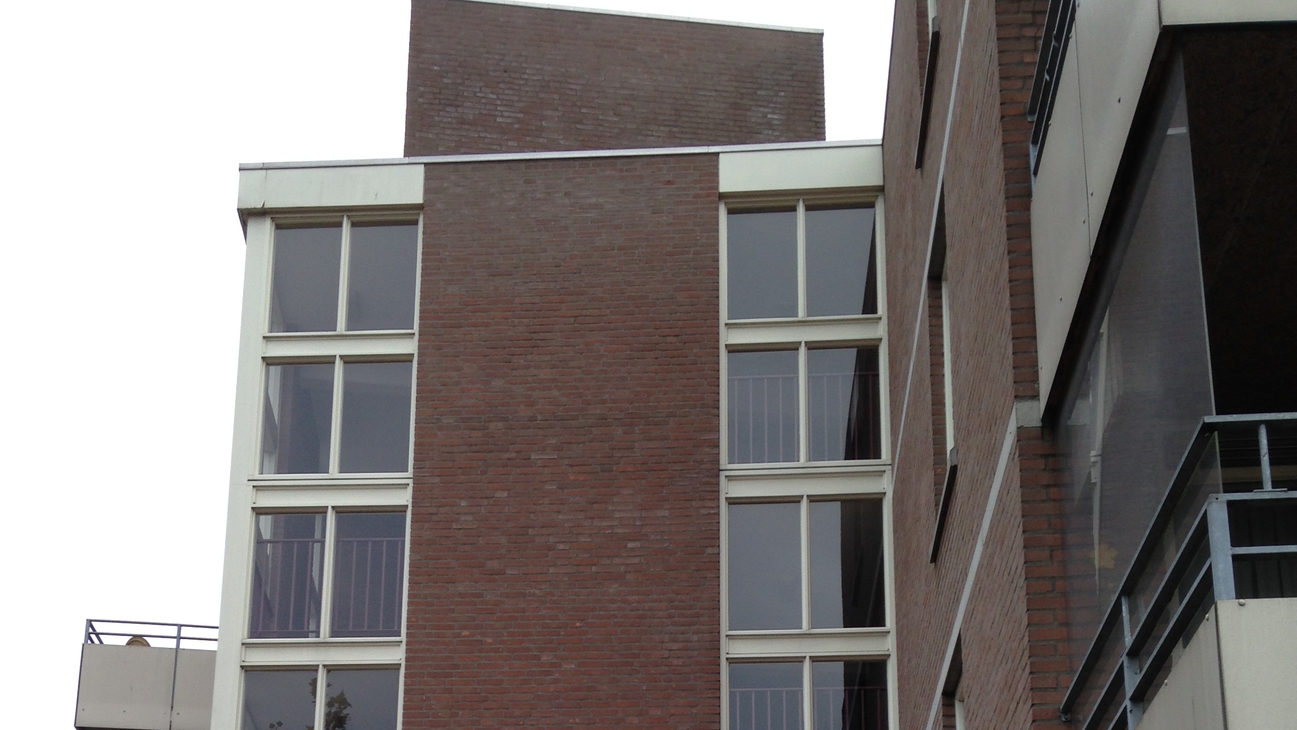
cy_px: 865
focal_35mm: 48
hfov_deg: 42.9
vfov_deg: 23.0
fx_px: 1651
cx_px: 648
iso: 50
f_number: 2.4
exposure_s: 1/141
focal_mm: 4.12
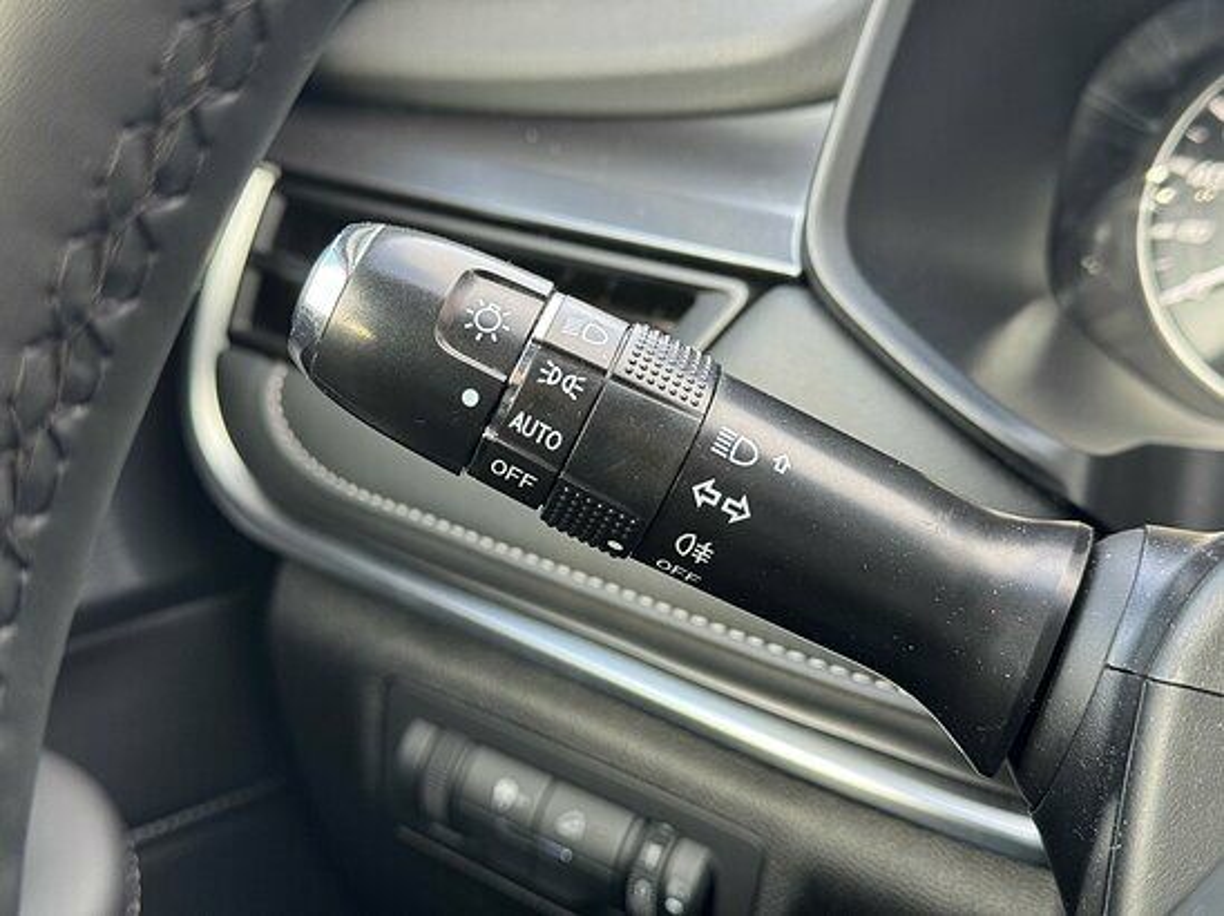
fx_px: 1696
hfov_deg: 39.7
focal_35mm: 48
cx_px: 612
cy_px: 458
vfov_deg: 30.2
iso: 100
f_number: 1.78
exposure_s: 1/65
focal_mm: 6.76
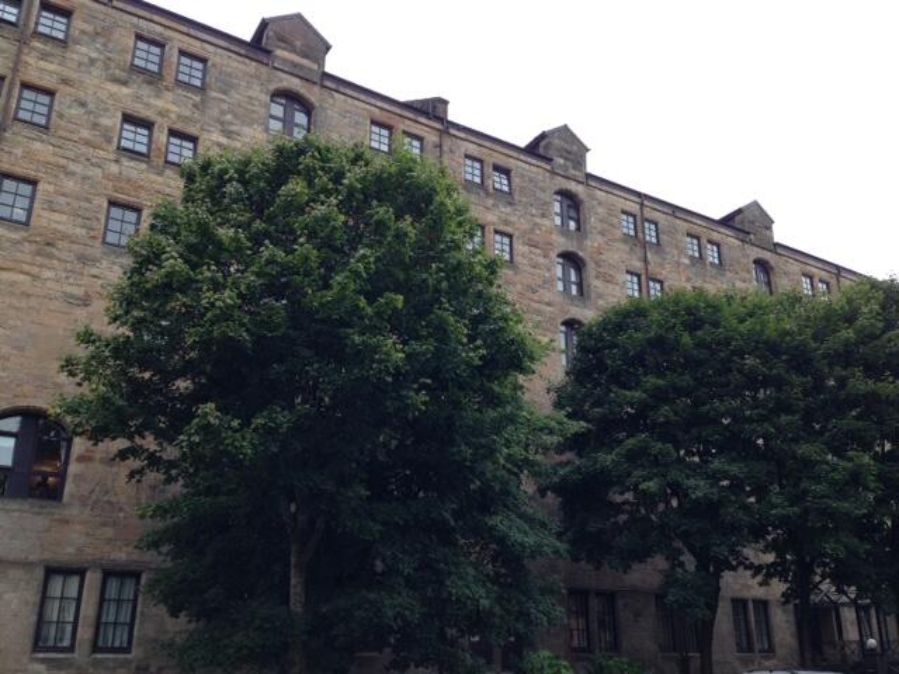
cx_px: 450
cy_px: 337
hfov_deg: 55.4
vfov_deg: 42.9
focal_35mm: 33
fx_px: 857
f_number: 2.4
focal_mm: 4.12
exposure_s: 1/178
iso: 50
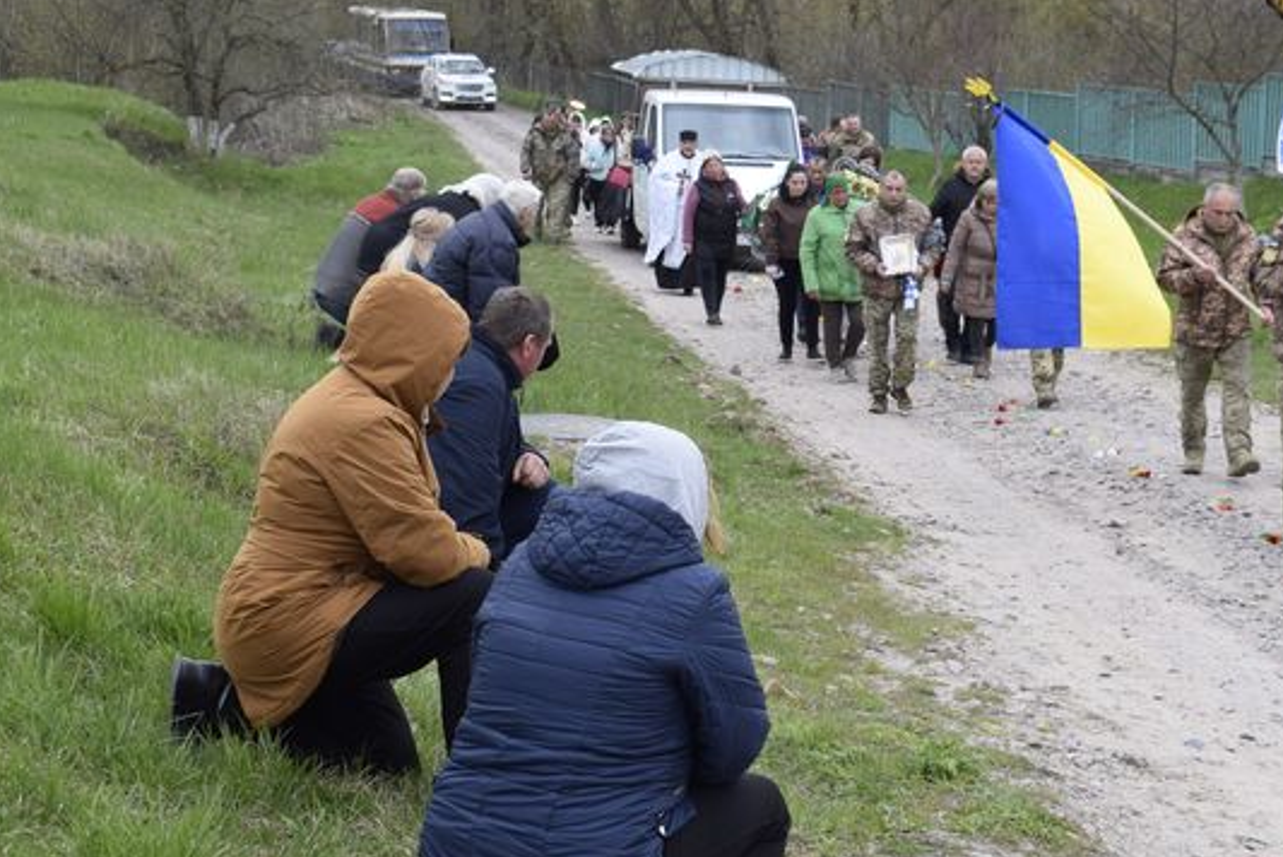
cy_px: 348
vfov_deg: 18.0
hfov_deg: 26.5
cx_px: 874
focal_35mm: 76
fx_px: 2710
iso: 360
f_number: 8
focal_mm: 36
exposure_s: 1/250
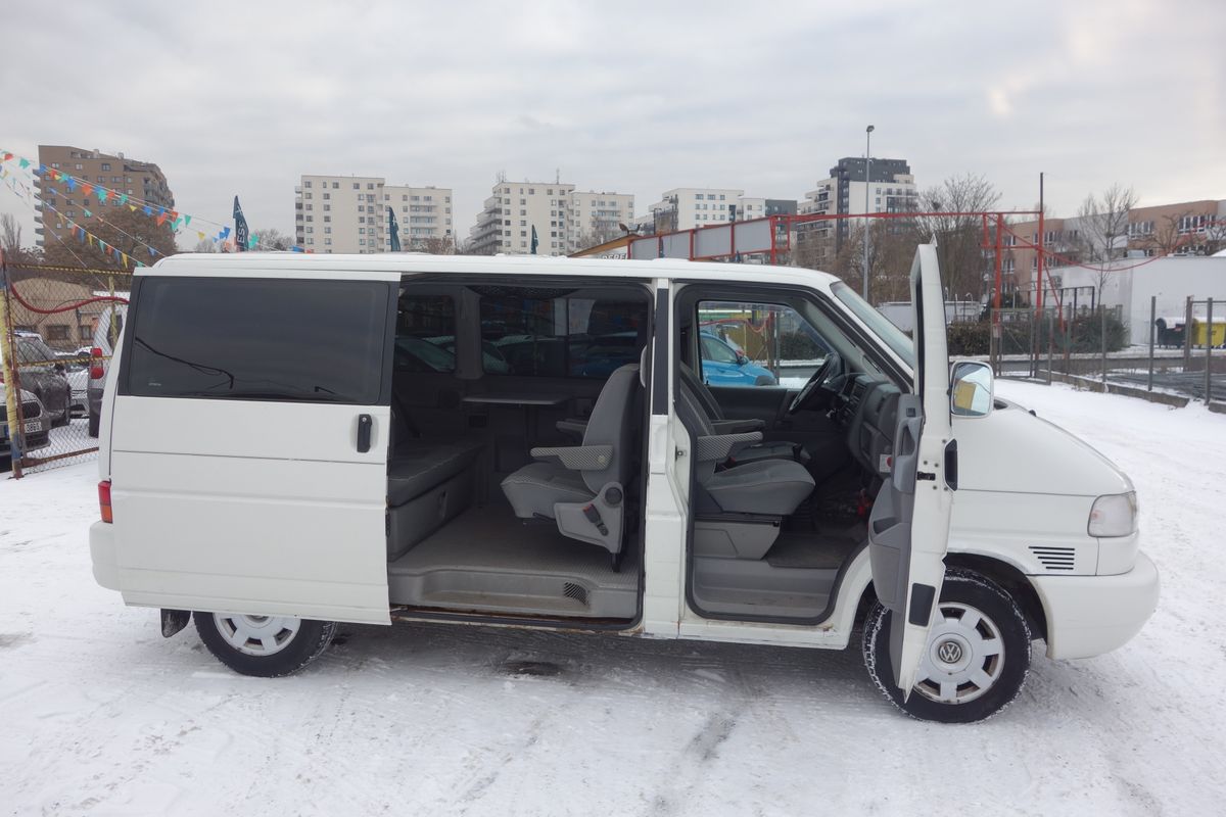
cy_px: 408
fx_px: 953
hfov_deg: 65.5
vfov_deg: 46.4
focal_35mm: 28
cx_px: 613
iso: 125
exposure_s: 1/100
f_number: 4.5
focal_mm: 10.4
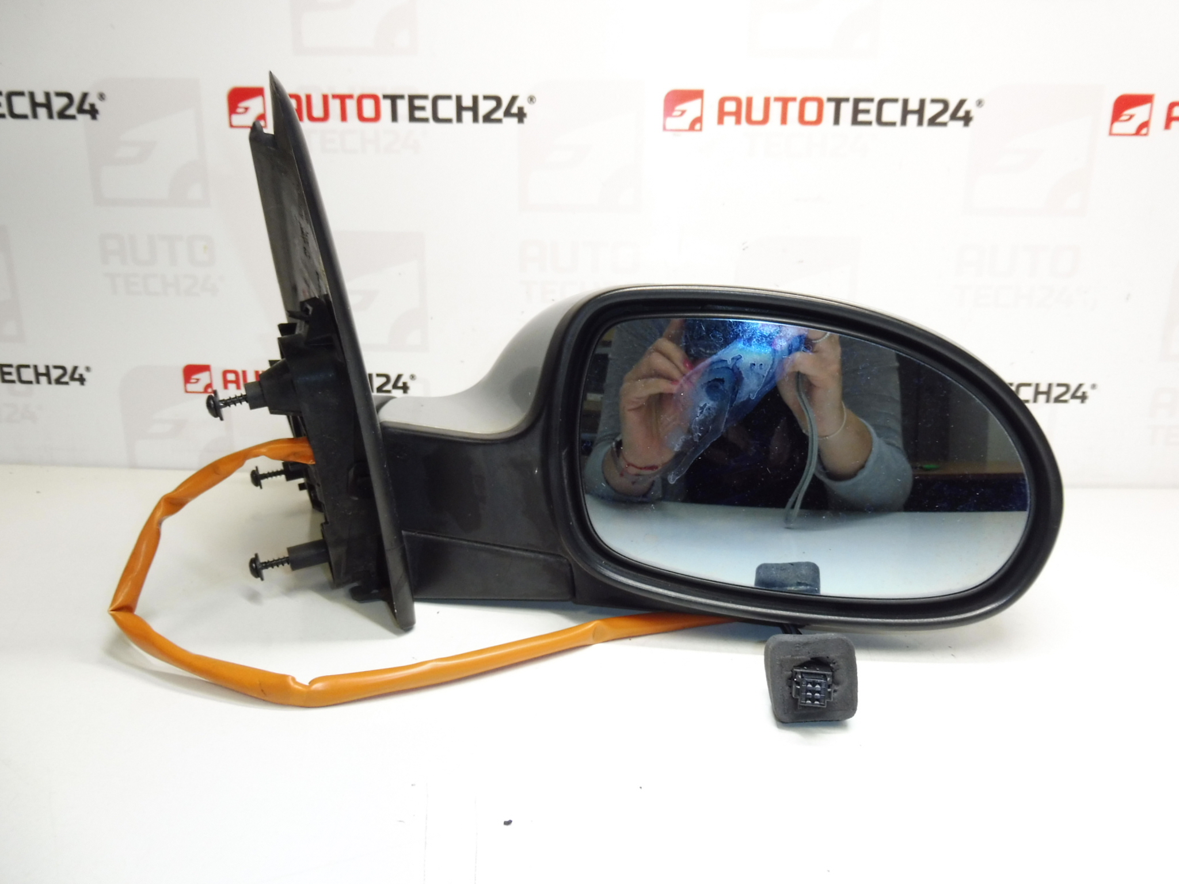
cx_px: 590
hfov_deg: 69.4
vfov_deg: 54.9
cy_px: 442
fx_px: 851
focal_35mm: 25
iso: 200
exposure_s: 1/60
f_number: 3.5
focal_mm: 4.4
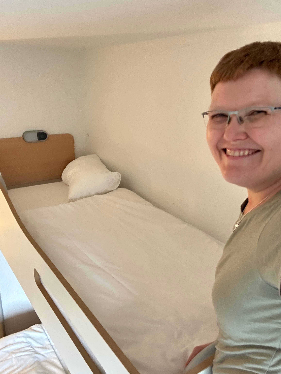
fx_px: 325
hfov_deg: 46.8
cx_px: 140
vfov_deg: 60.0
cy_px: 187
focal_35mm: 30
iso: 250
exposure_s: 1/50
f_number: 1.9
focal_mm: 2.69
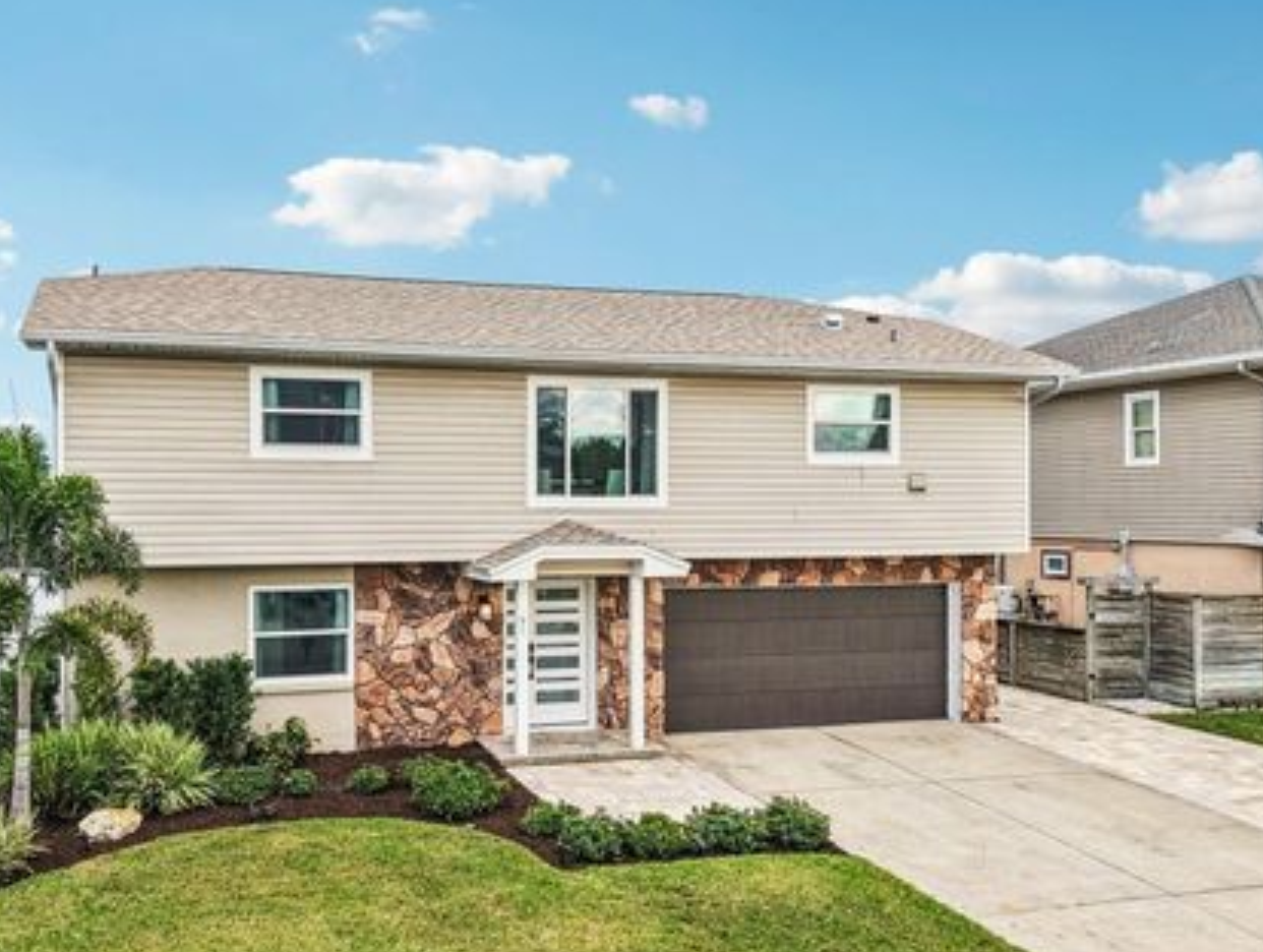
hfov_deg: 61.2
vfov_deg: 48.3
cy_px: 514
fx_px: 1060
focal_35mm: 29
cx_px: 531
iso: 180
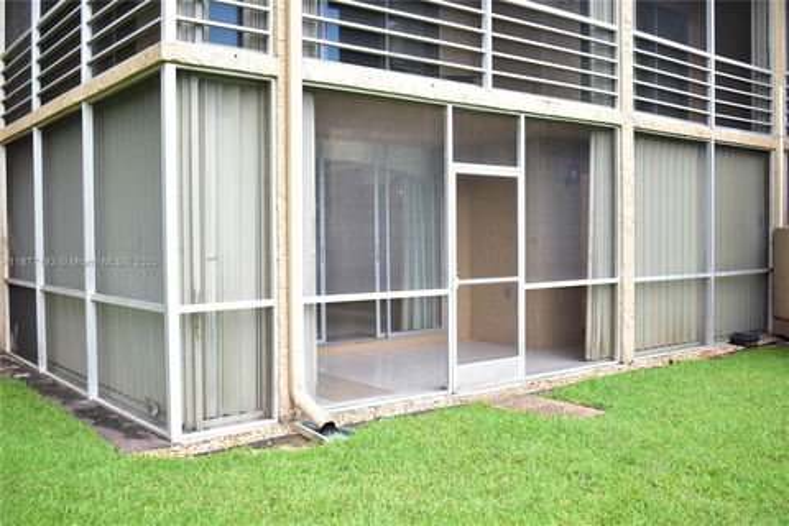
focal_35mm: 34
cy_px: 263
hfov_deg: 55.1
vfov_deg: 38.4
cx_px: 394
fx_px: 756
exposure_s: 1/40
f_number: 3.8
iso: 220
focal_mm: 23
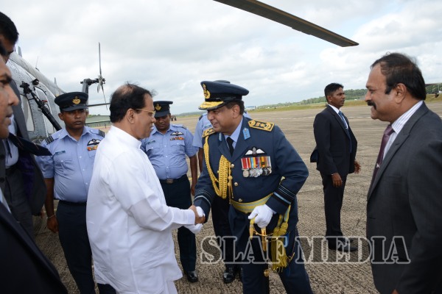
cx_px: 221
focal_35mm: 28
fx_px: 344
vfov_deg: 46.4
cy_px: 147
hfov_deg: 65.5
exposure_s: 1/160
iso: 160
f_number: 8
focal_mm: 28
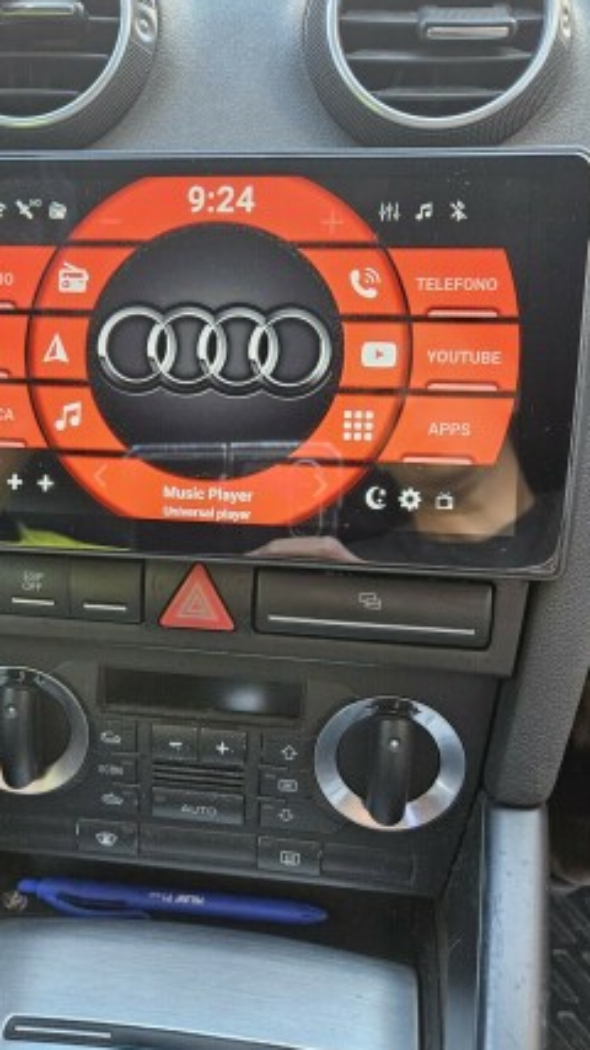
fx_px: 751
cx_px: 222
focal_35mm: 27
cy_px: 492
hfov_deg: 42.6
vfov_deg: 69.8
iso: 500
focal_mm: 5.4
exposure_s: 1/142
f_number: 1.8
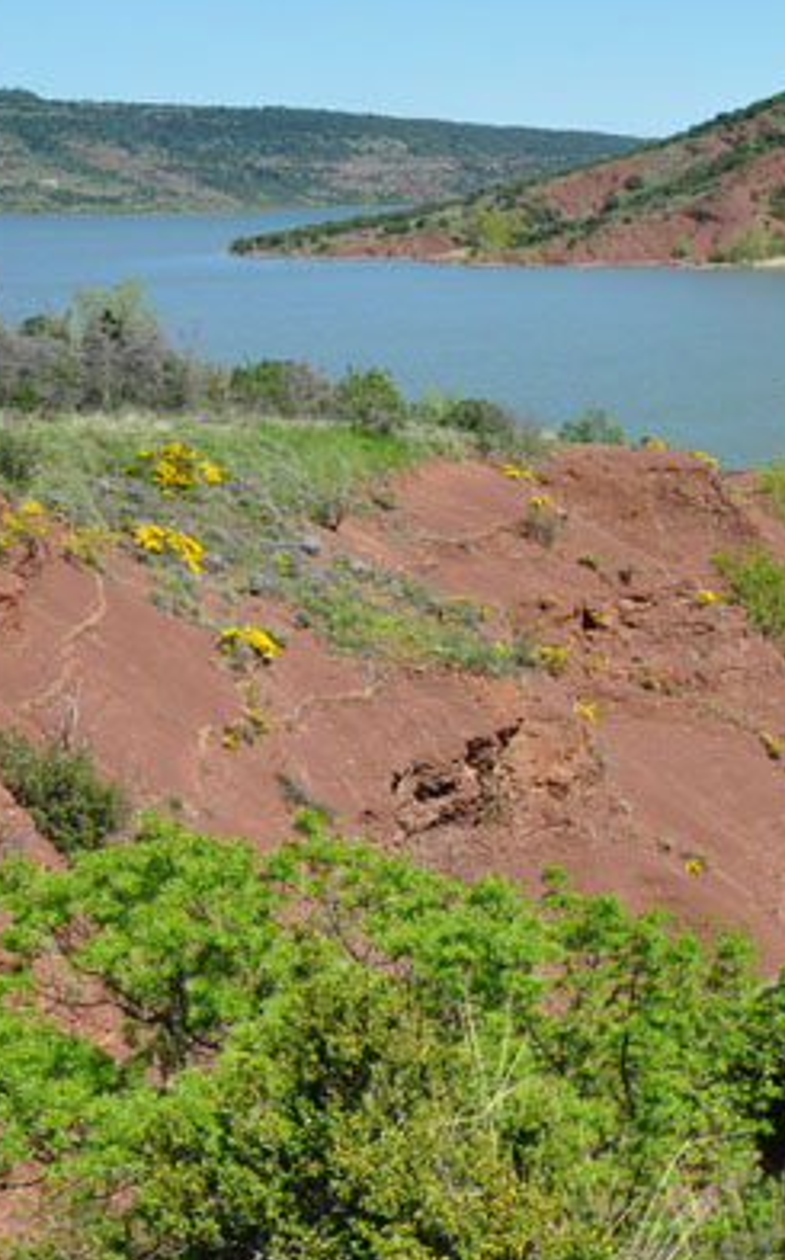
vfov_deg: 36.3
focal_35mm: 56
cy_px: 688
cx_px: 1080
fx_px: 1920
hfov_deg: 20.6
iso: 400
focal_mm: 18
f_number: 16
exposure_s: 1/200
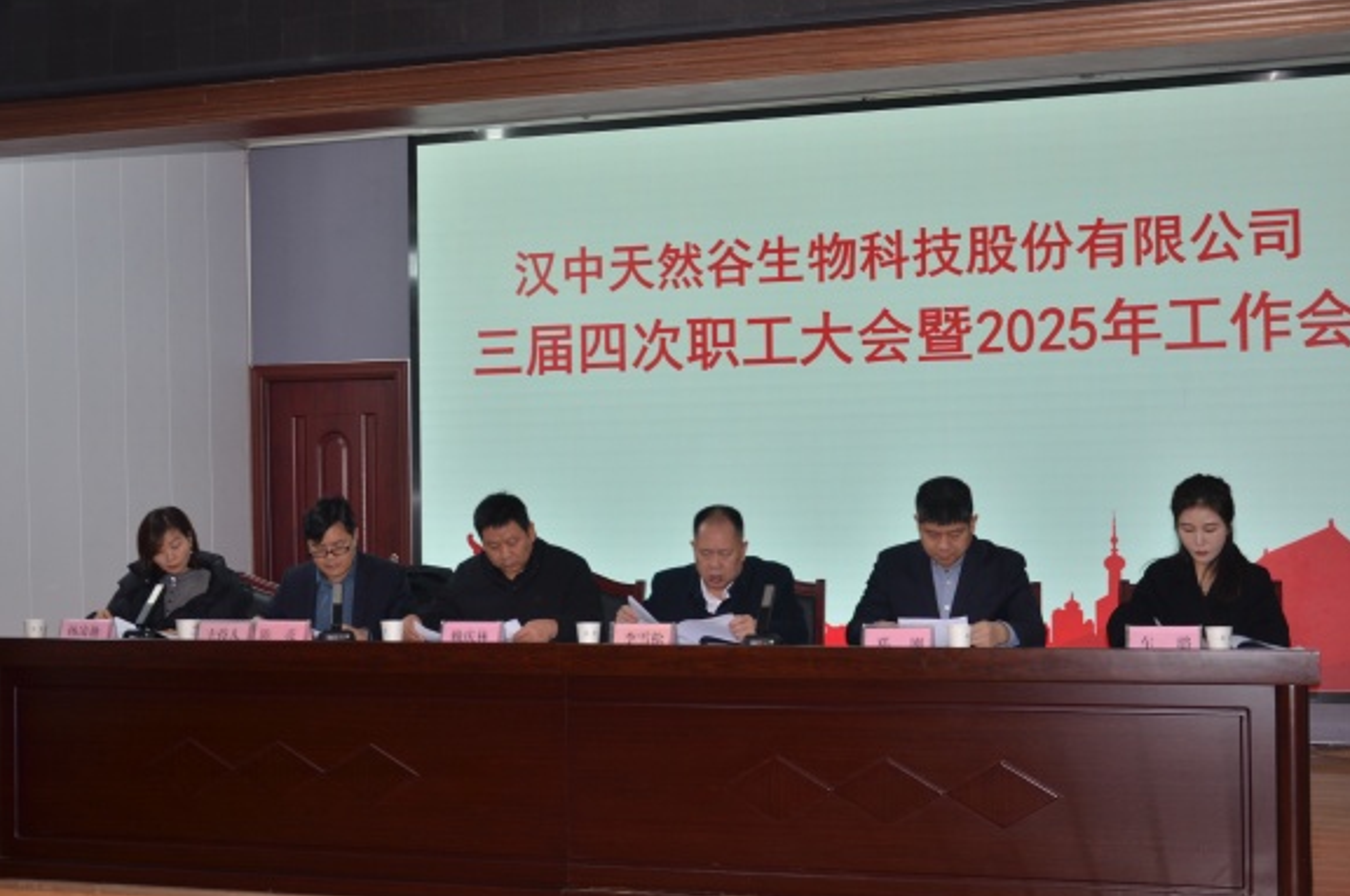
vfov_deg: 26.9
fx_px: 1872
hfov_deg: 39.7
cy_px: 462
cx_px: 680
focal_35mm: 50
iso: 200
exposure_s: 1/125
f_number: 4.2
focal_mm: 32
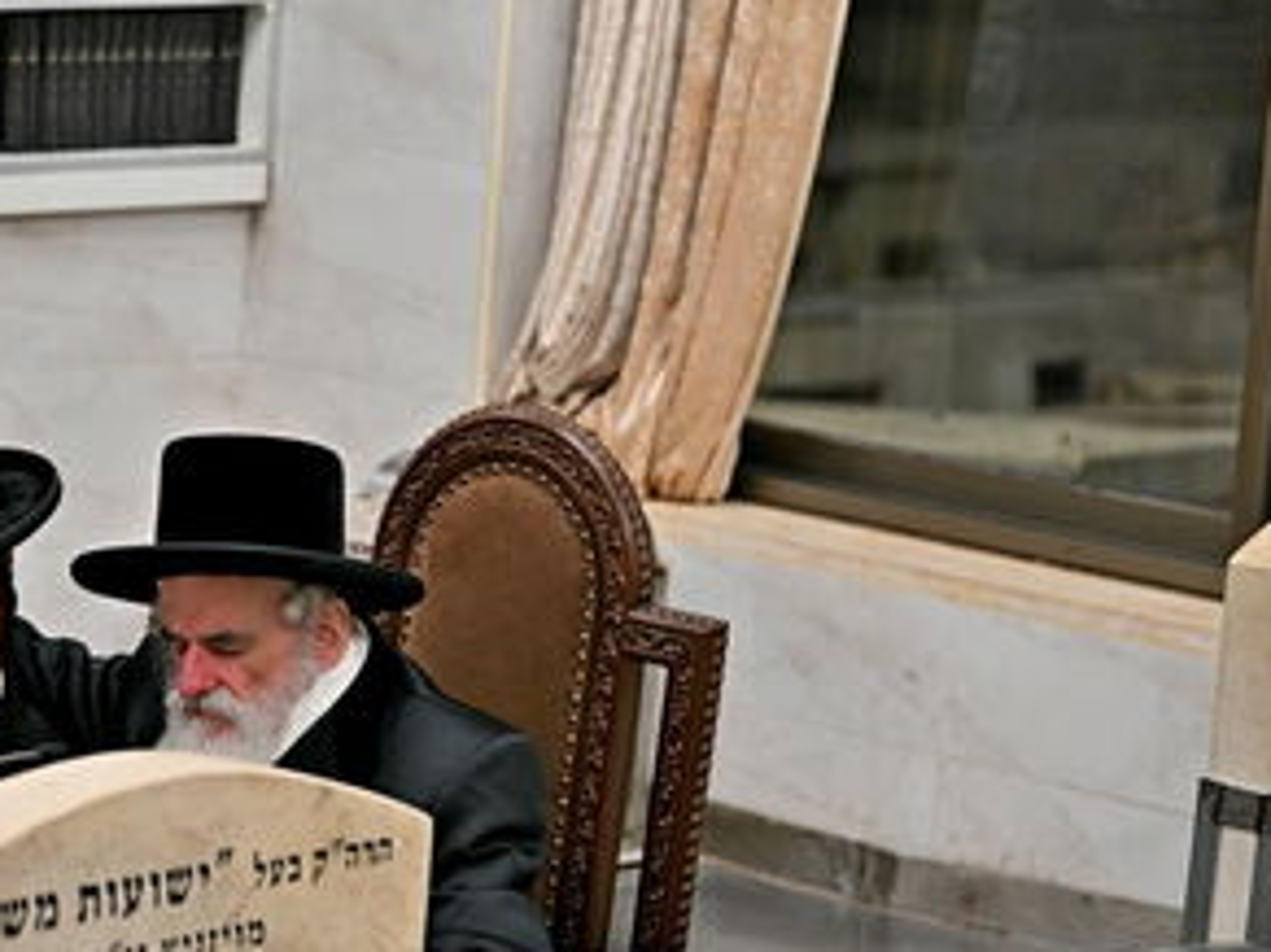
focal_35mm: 148
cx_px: 406
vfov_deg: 10.0
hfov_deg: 13.3
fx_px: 5432
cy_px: 533
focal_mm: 112
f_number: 2.8
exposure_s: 1/200
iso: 320
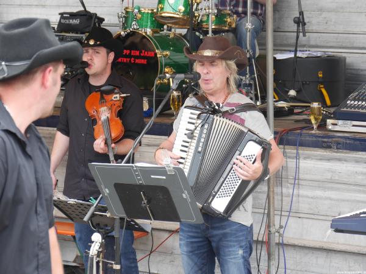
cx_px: 183
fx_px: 1353
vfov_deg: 11.6
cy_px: 137
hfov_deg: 15.4
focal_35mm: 128
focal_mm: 64
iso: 250
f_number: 5.7
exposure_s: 1/125
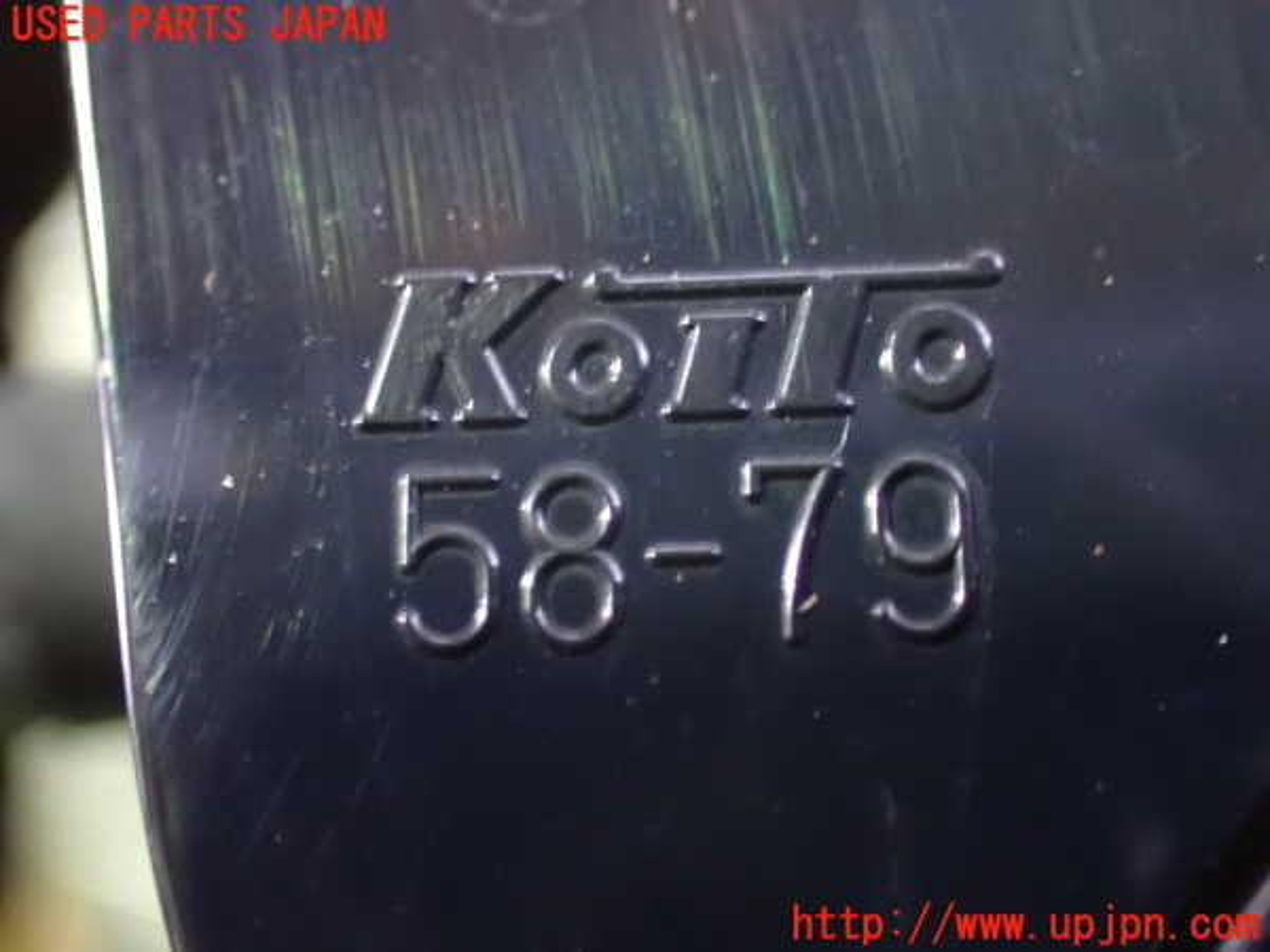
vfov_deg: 27.0
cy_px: 476
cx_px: 635
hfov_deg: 35.5
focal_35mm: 54
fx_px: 1981
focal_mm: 9.65
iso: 1600
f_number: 3.3
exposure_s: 1/10
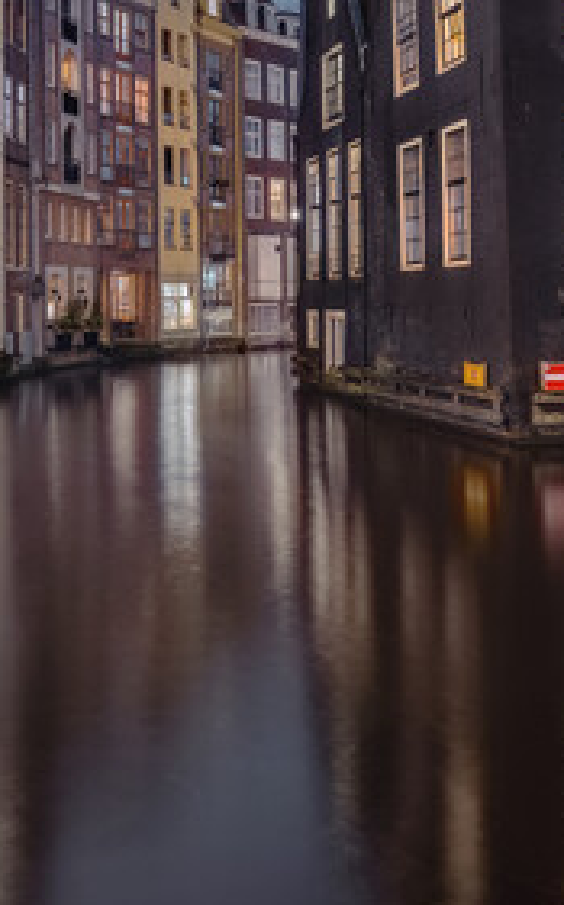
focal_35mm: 49
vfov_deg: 40.2
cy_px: 251
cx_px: 52
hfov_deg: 25.4
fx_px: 1208
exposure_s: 1/20
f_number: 9
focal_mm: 18
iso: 1250
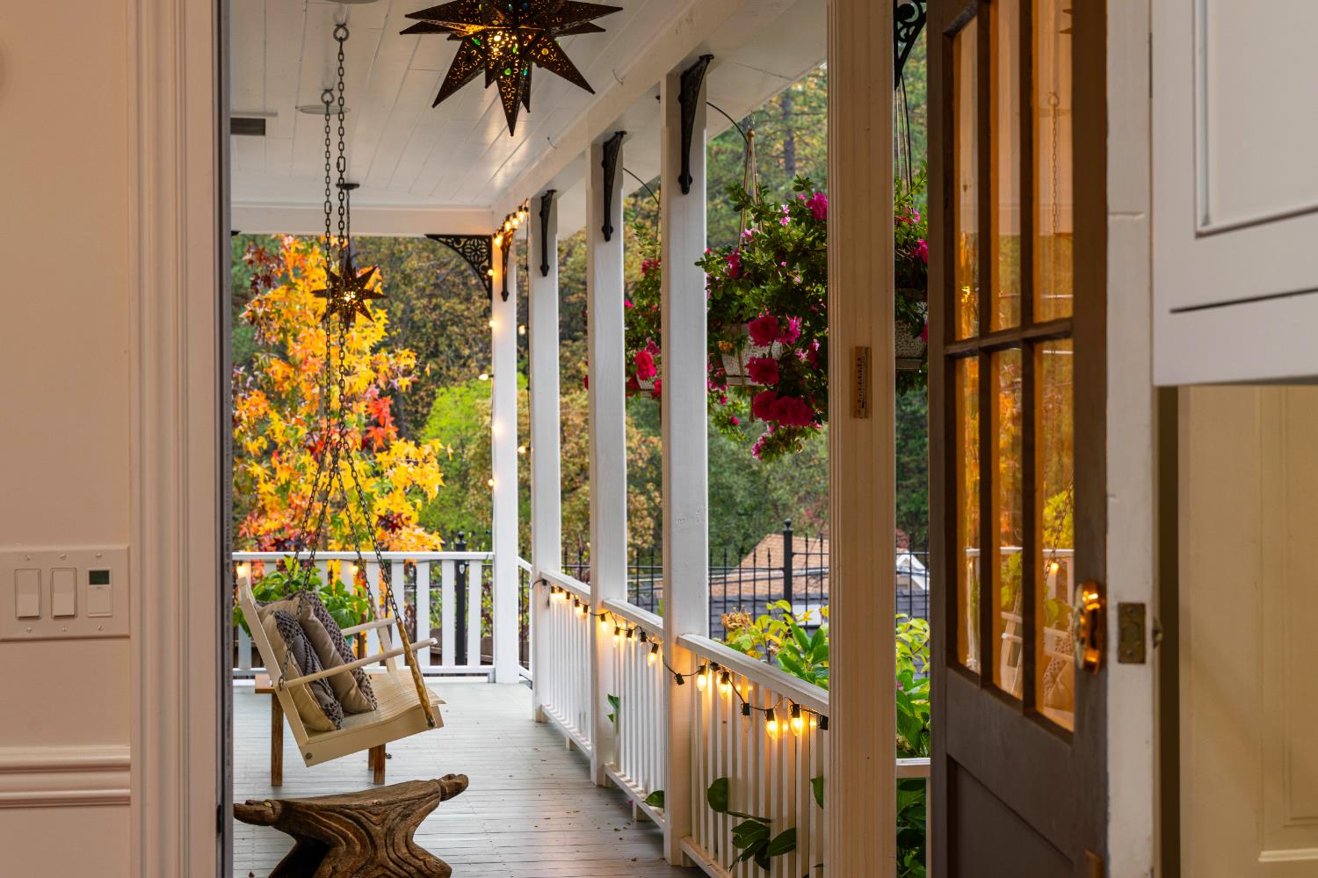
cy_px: 439
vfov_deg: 23.4
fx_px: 2119
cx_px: 659
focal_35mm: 58
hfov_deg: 34.6
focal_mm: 57.9
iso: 250
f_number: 8
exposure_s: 1/6
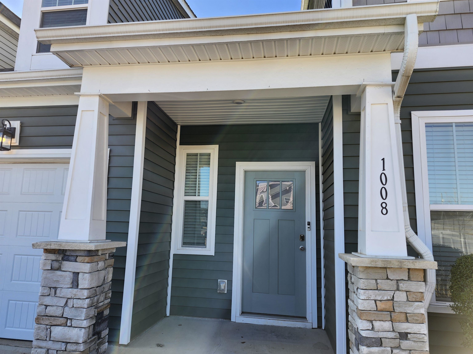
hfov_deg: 73.9
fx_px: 314
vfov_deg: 58.9
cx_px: 236
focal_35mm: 23
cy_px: 177
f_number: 1.8
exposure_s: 1/432
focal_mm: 5.54
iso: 25
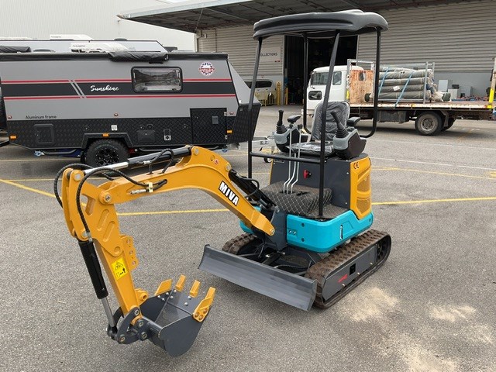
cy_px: 186
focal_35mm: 29
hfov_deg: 61.7
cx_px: 248
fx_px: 416
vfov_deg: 48.2
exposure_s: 1/338
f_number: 1.8
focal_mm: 3
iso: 16
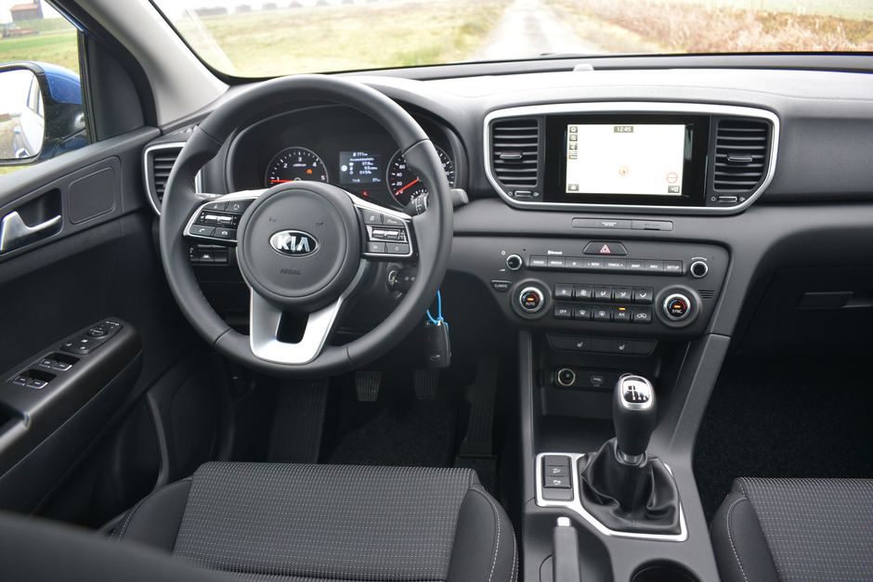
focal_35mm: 27
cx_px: 436
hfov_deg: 67.4
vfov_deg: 47.9
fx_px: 655
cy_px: 291
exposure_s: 1/60
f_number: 4
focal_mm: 18
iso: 560
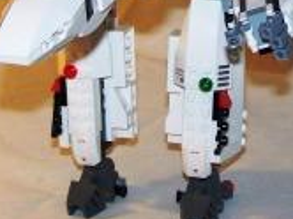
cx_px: 154
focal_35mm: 154
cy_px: -39
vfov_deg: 9.5
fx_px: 1302
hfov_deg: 12.8
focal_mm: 9.4
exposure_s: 1/30
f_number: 3.2
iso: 200
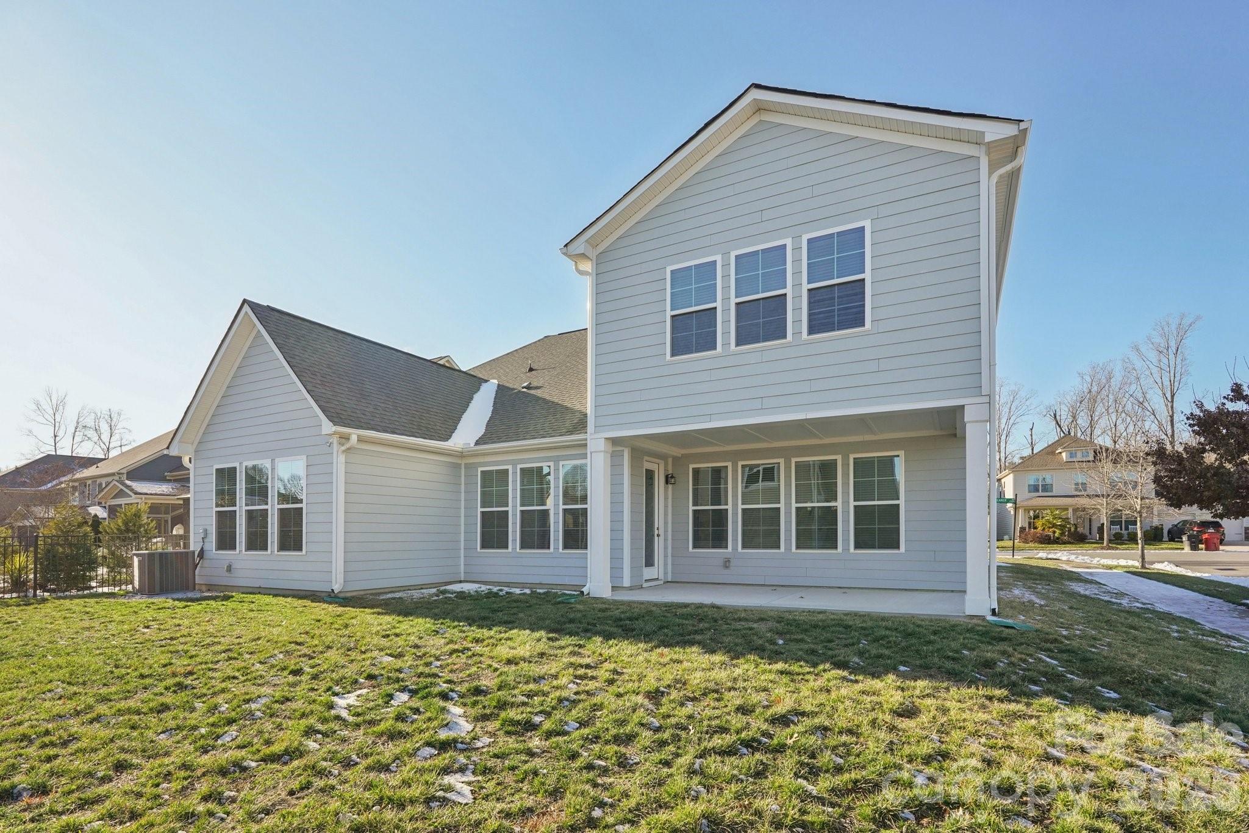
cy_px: 416
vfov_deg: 70.4
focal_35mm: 17
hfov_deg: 93.3
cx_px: 624
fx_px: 590
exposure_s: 1/500
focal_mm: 17
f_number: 8
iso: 400
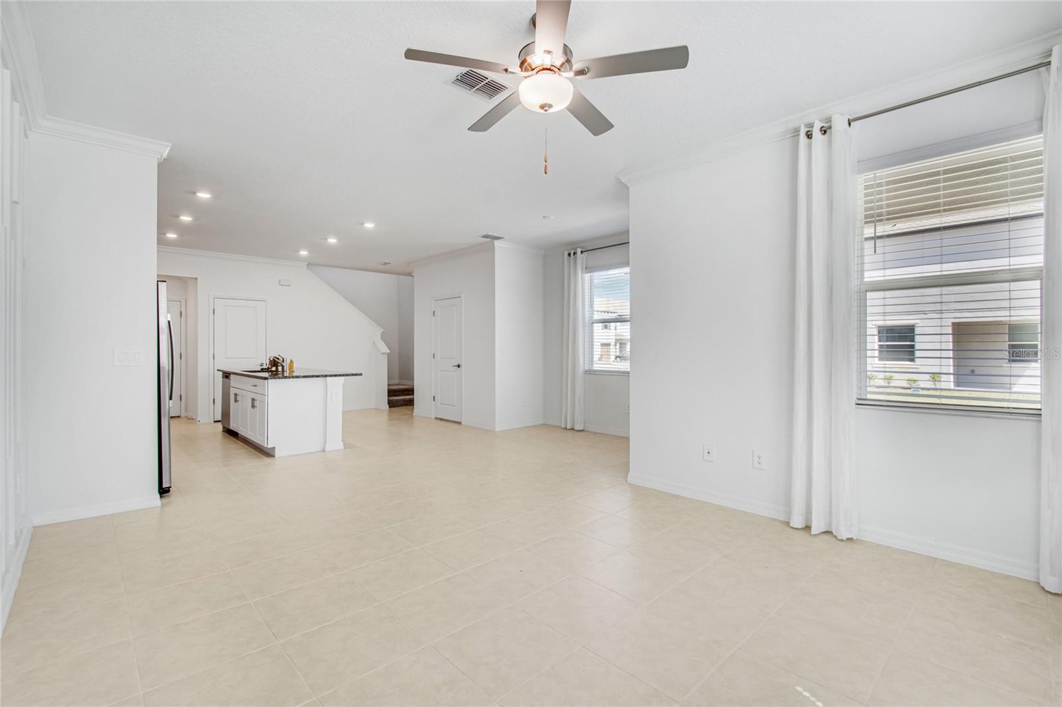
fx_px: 442
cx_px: 531
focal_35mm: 15
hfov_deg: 100.4
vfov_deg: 77.3
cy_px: 354
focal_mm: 10
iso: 100
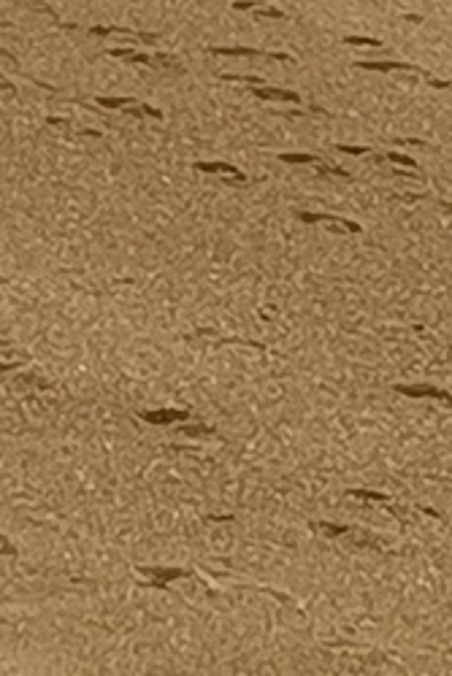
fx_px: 6638
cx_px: -528
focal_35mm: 353
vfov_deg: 5.5
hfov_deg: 3.9
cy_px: -1184
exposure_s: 1/1073
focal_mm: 4.75
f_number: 1.8
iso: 50
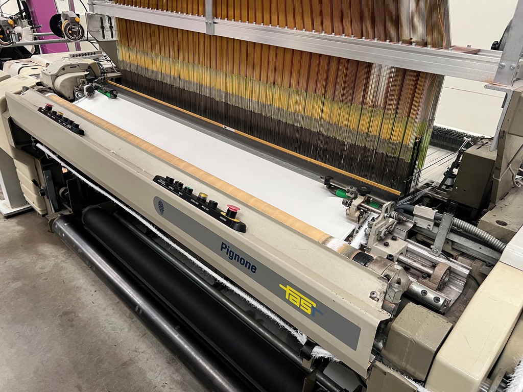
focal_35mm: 26
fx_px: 393
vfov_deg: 53.1
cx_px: 262
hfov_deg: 67.3
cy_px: 196
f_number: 1.5
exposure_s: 1/81
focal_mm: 5.7
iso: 125
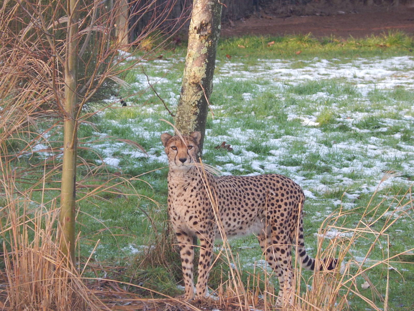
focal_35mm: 550
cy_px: 156
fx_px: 6578
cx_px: 207
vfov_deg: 2.7
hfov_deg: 3.6
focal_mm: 97.9
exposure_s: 1/125
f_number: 5.8
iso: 280
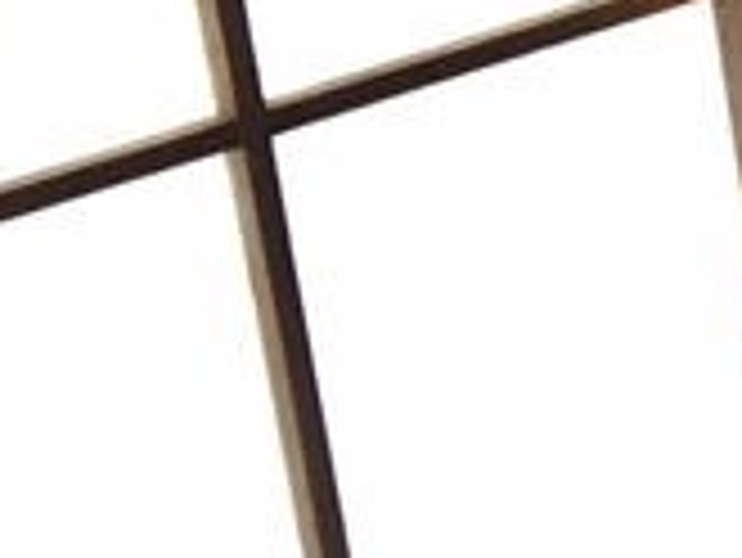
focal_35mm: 211
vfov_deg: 7.0
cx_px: 2676
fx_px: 4526
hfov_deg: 7.5
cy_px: -81
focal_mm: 4.15
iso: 32
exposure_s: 1/30
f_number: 2.2
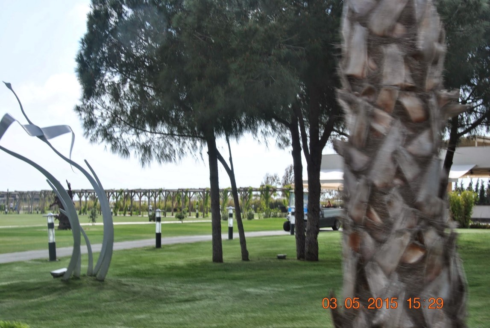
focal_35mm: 57
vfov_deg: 23.8
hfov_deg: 35.0
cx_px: 245
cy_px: 164
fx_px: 777
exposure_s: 1/200
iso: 100
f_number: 10
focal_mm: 38
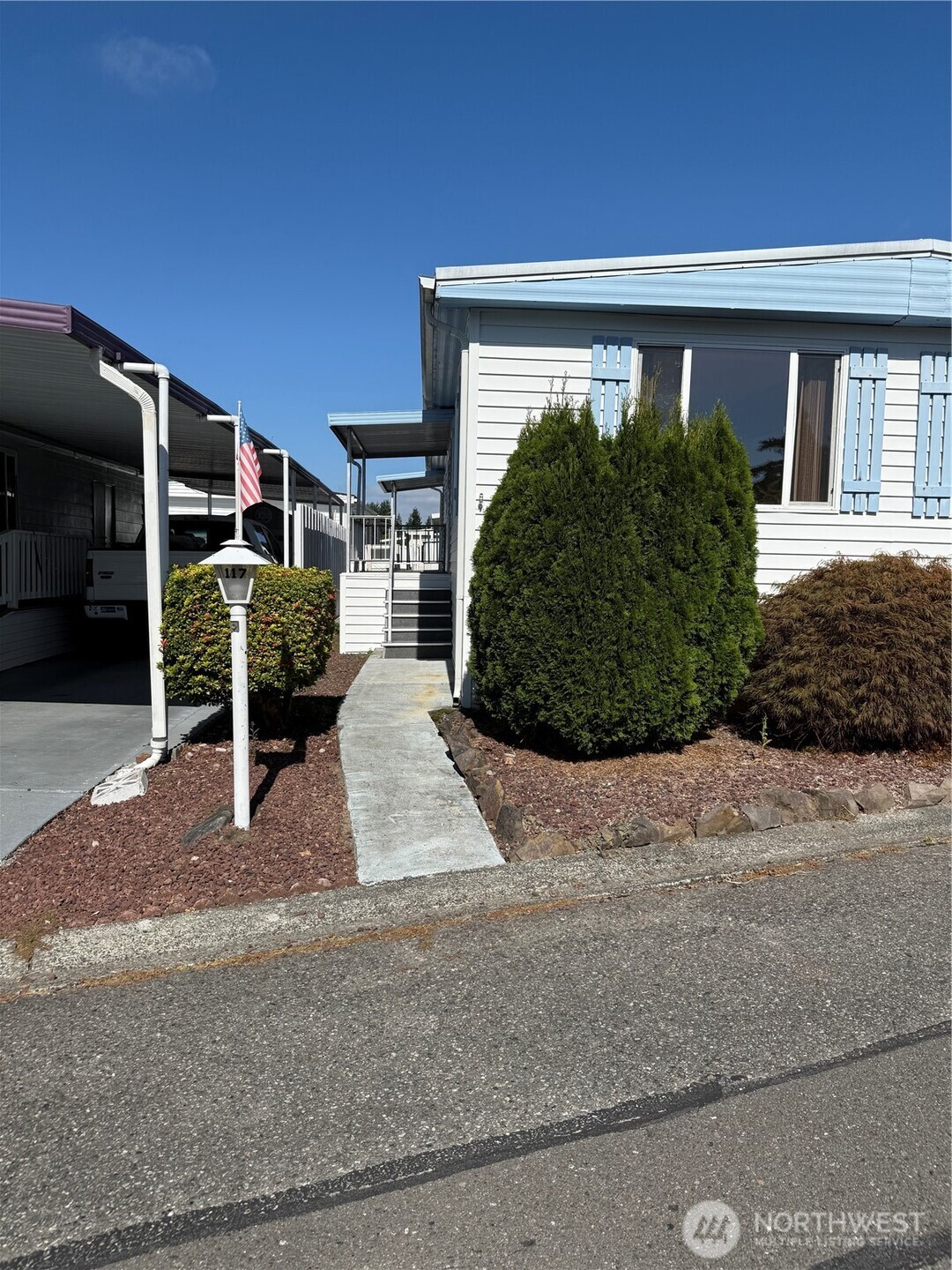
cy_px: 635
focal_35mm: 24
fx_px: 880
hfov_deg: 56.8
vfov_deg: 71.6
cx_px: 476
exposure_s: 1/6711
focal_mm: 6.76
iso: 80
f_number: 1.78
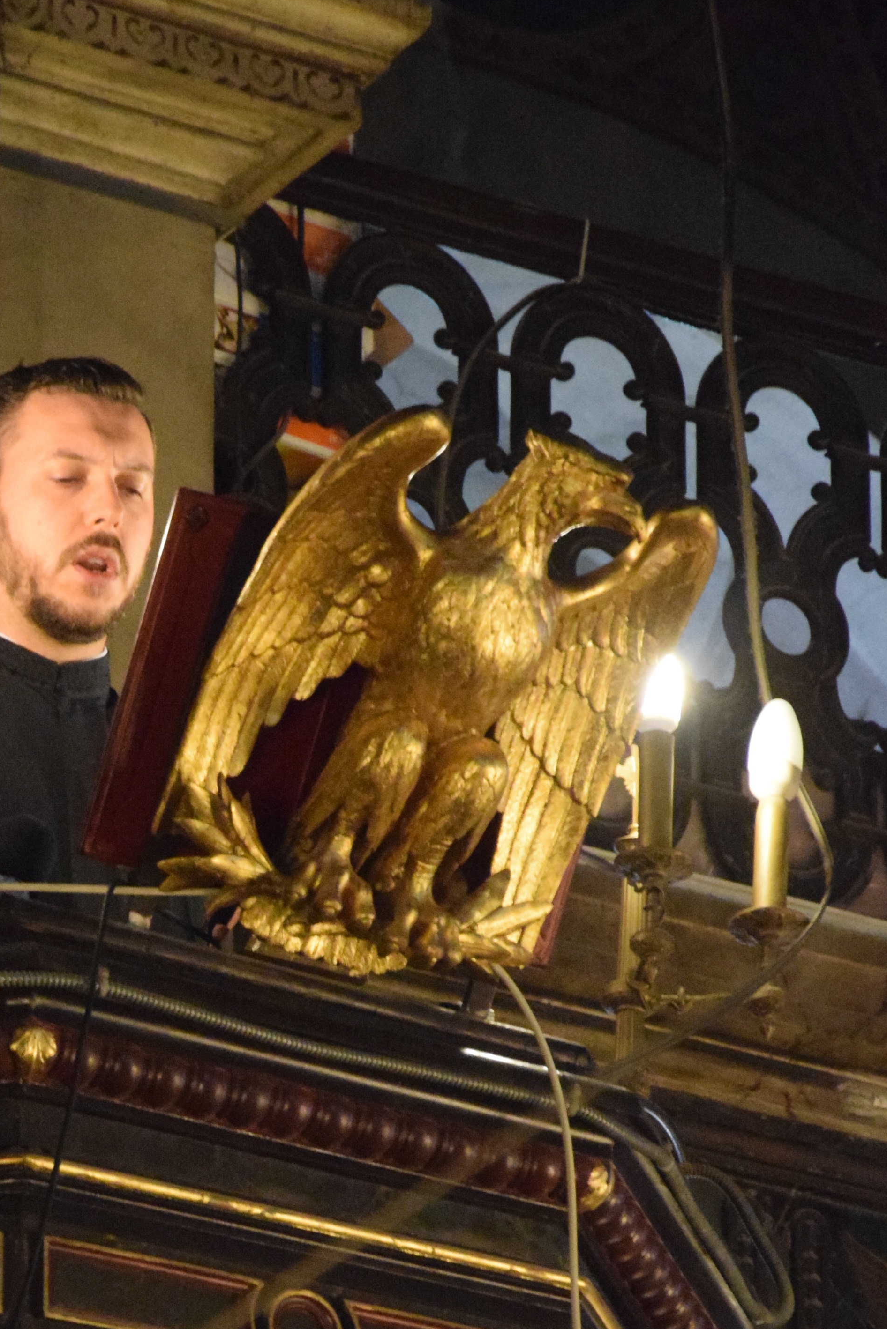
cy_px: 1099
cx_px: 29
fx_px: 12305
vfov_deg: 6.2
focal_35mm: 333
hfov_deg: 4.1
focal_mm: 105
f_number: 5.6
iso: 5600
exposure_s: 1/60
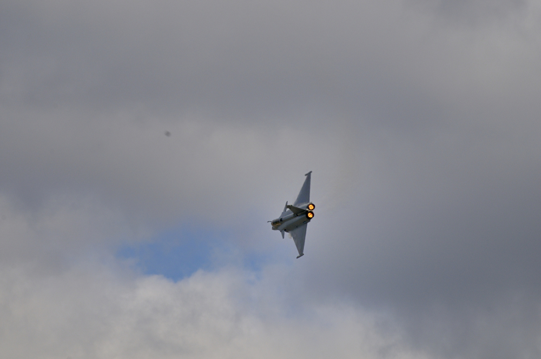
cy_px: 180
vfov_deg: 3.0
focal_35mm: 450
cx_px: 270
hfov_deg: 4.6
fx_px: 6754
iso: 200
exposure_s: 1/640
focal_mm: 300
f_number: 13
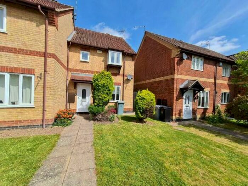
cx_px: 124
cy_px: 93
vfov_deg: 89.9
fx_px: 93
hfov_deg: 106.2
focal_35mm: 13
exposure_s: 1/1224
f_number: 2.2
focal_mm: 1.74
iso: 50
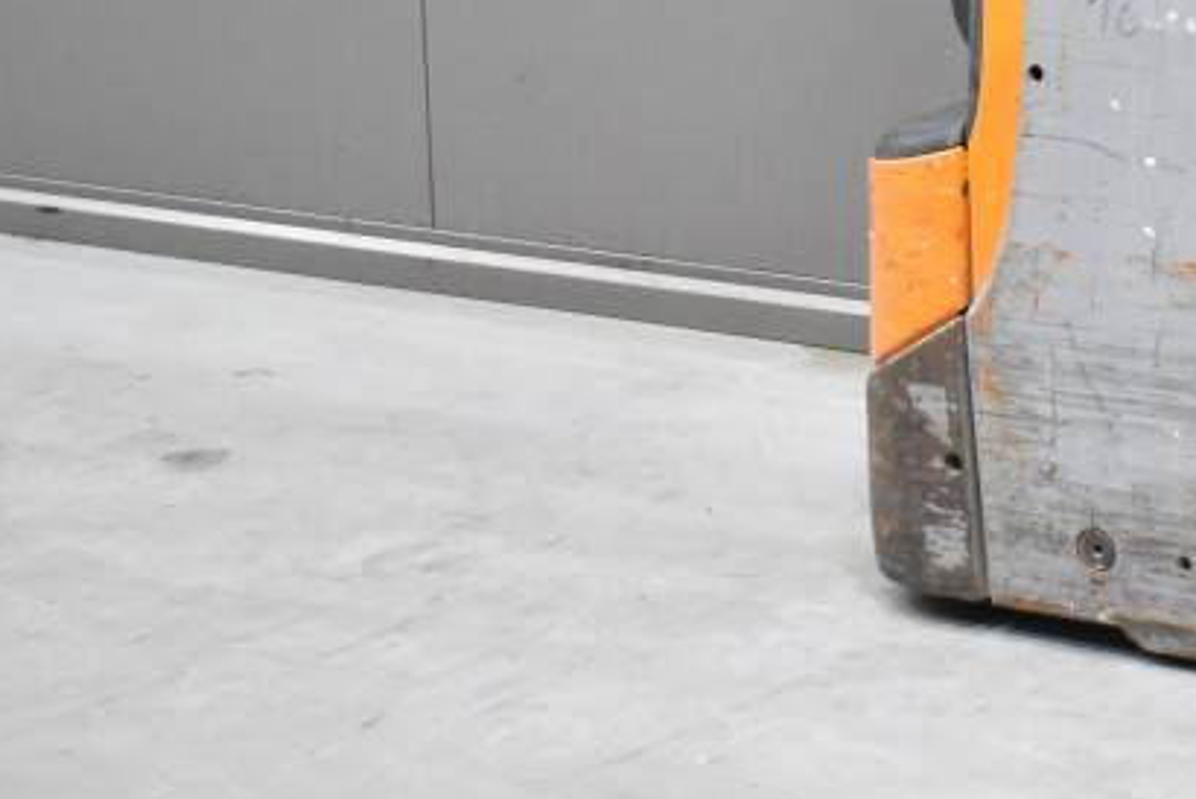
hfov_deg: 16.3
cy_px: -29
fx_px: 3938
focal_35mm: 118
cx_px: 1552
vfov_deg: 11.5
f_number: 4.5
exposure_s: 1/60
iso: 1600
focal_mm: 27
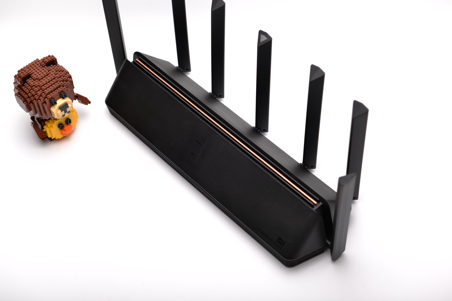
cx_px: 226
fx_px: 779
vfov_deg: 21.9
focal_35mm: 62
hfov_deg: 32.4
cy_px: 150
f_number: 8
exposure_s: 1/160
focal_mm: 62
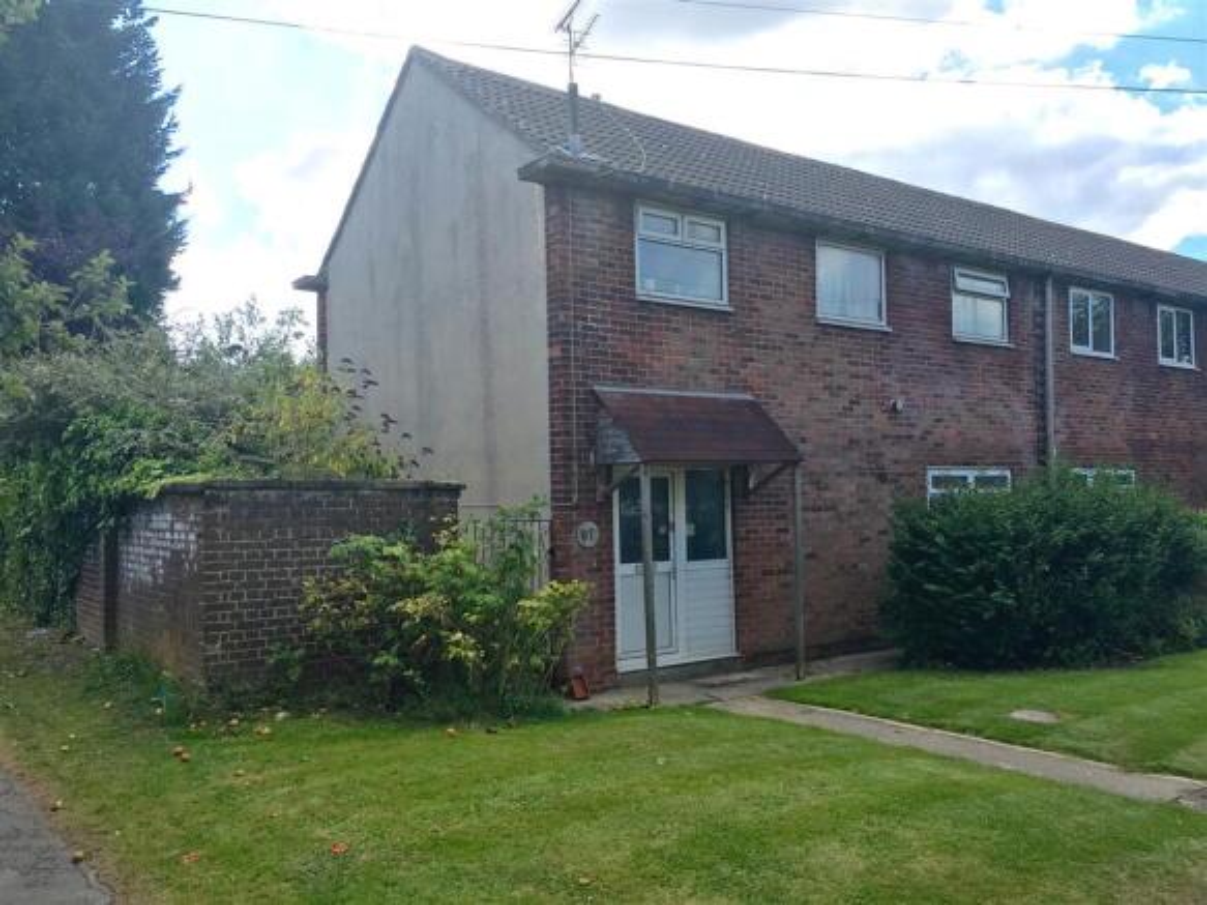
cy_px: 452
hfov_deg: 61.7
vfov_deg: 48.2
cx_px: 604
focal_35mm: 29
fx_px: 1011
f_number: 2.2
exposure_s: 1/905
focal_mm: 4.15
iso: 25
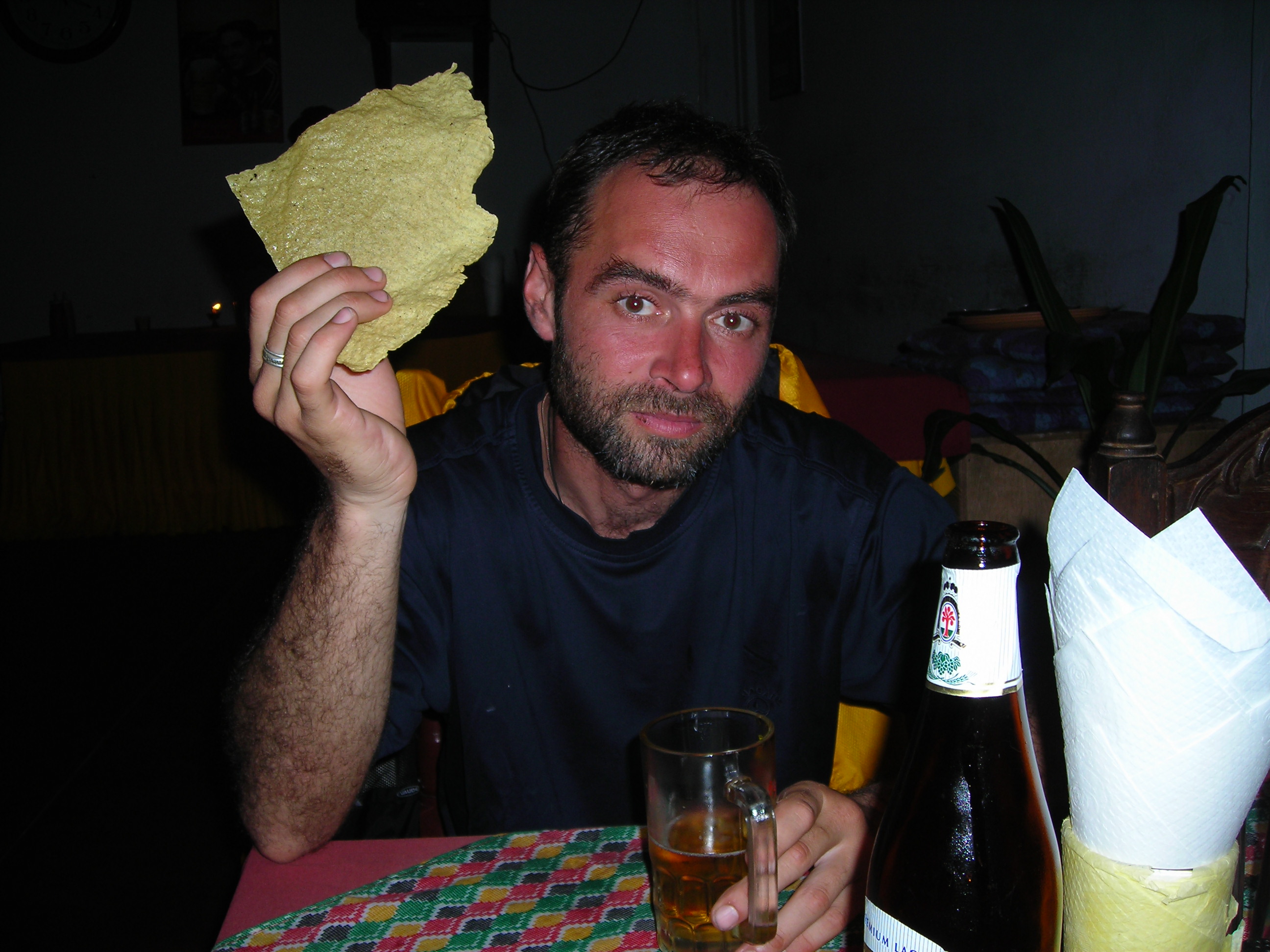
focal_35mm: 38
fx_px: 1394
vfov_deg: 37.7
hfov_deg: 49.0
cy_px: 476
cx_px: 635
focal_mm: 6.3
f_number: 3.2
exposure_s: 1/60.1
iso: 50
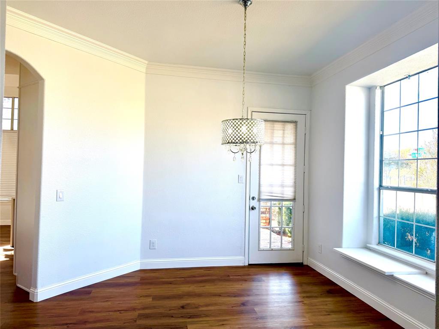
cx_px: 220
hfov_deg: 71.6
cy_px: 164
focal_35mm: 24
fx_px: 304
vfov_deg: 56.8
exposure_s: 1/257
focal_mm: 6.76
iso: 80
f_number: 1.78
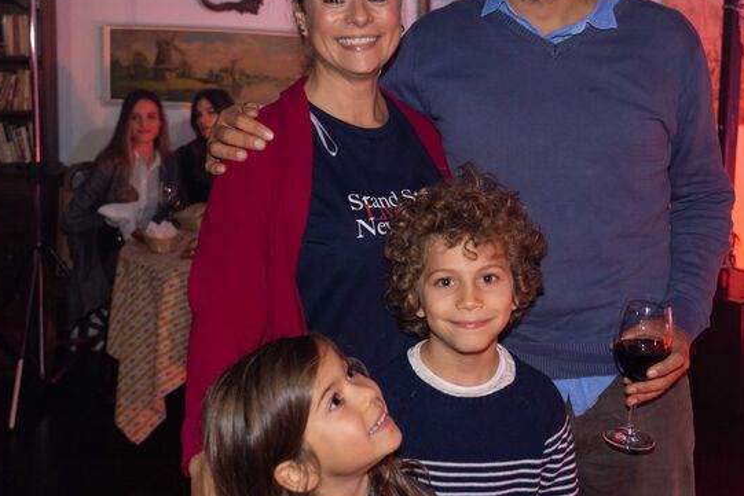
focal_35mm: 50
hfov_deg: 39.3
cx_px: 462
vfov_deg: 26.8
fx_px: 1034
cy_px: 148
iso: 3200
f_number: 4
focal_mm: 34
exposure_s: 1/125
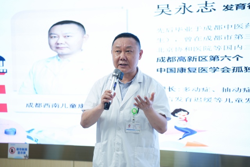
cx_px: 125
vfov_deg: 18.2
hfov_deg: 27.0
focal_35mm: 75
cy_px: 84
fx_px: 521
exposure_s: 1/160
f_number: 2.8
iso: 800
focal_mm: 75
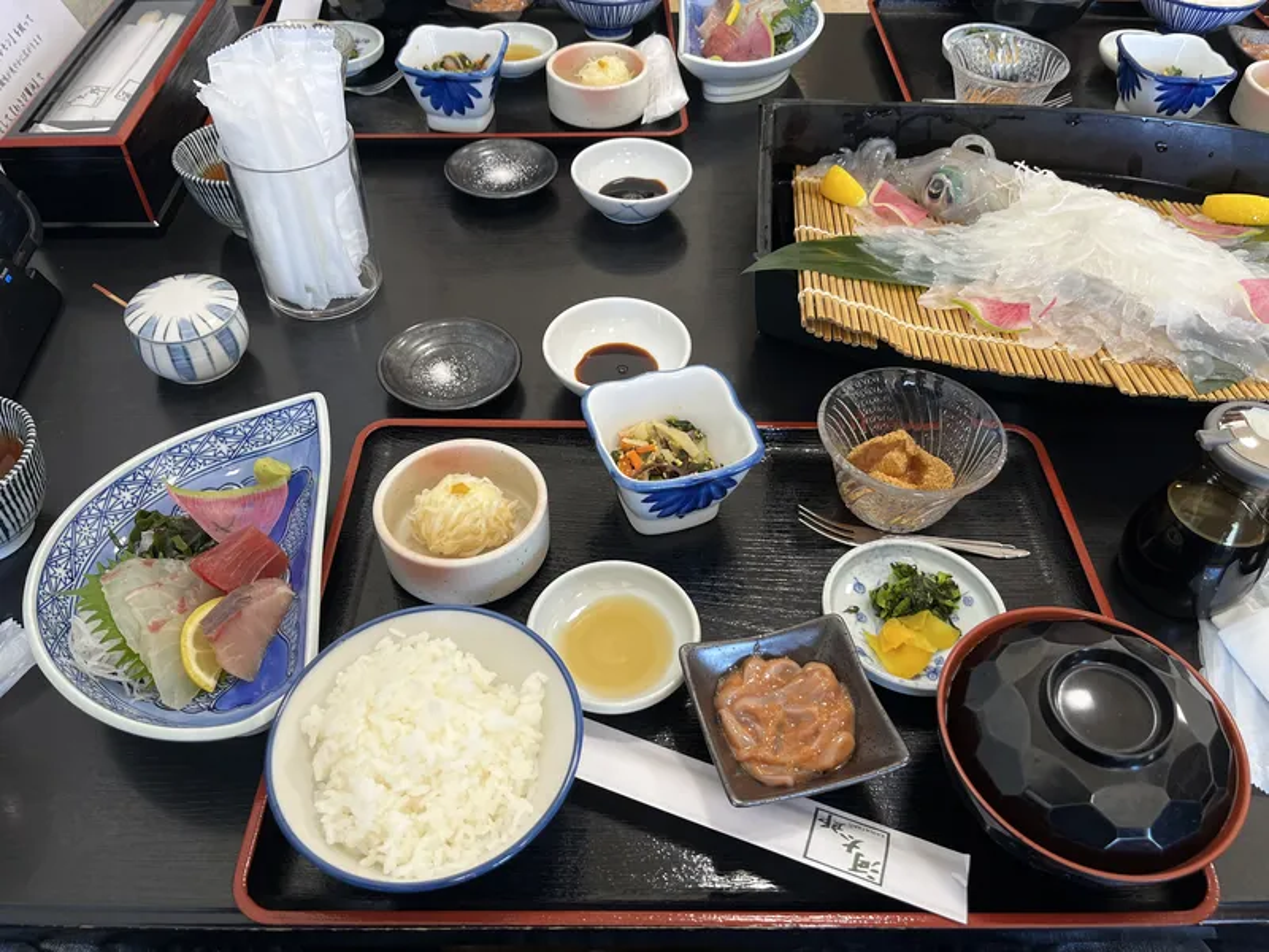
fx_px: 953
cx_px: 634
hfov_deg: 67.3
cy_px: 476
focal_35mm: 26
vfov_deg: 53.1
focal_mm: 5.1
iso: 125
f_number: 1.6
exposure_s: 1/99
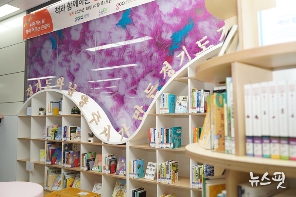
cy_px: 98
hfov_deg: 60.3
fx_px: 255
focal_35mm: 31
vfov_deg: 42.3
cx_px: 148
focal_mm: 31
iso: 800
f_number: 2.8
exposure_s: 1/500
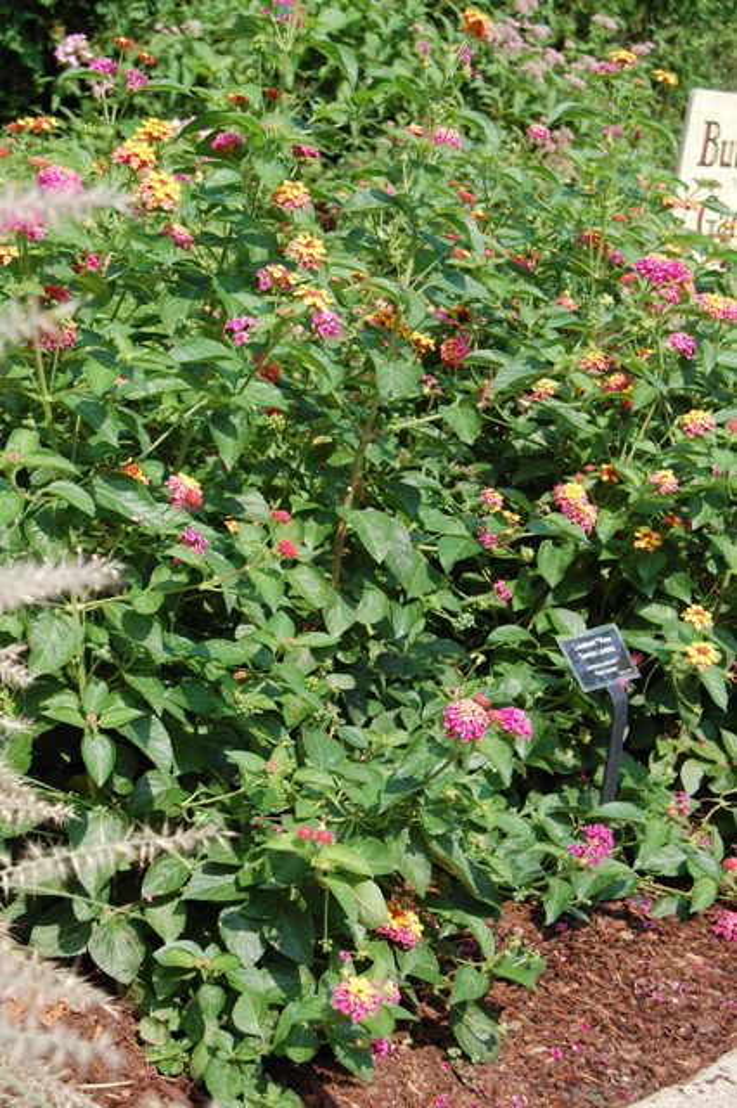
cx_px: 368
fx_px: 1844
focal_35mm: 60
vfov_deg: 33.4
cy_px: 554
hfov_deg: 22.6
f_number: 8
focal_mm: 40
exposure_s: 1/250
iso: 200
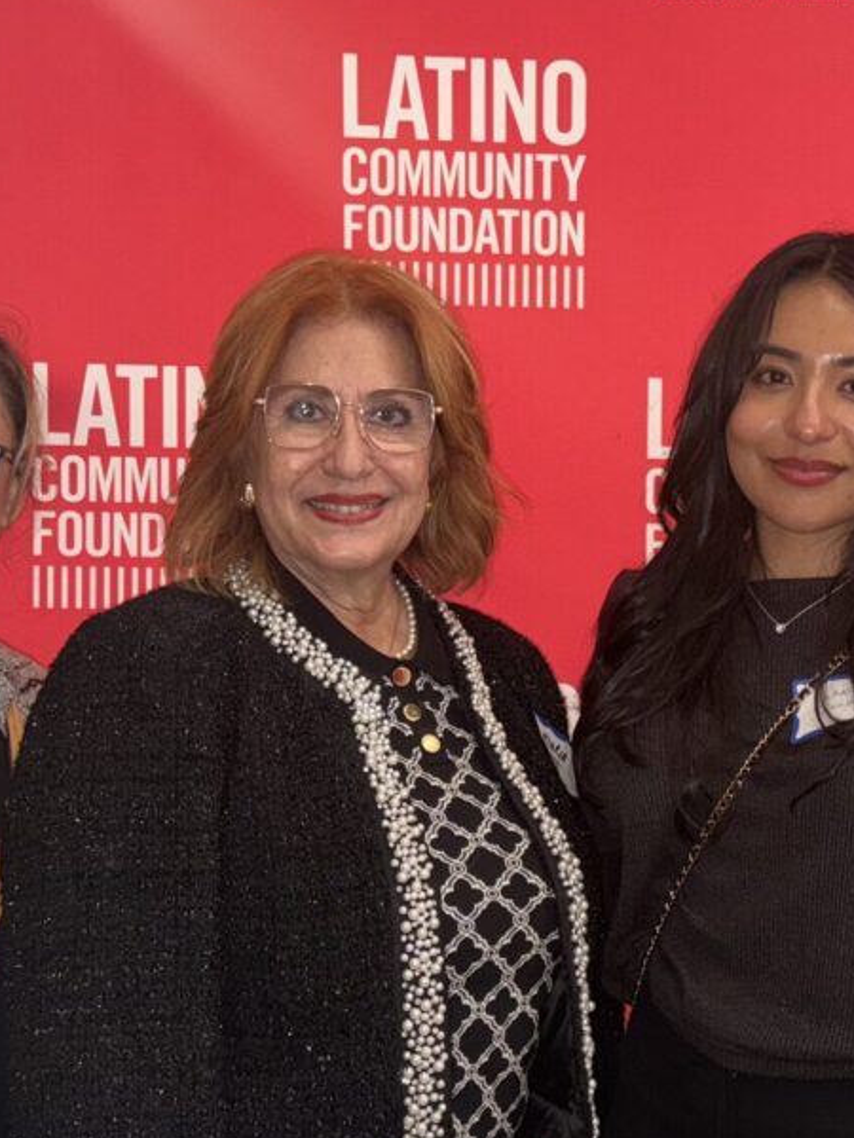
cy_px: 736
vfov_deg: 55.9
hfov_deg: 43.7
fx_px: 1053
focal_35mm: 32
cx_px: 548
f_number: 1.78
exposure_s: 1/15
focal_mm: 6.76
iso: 100
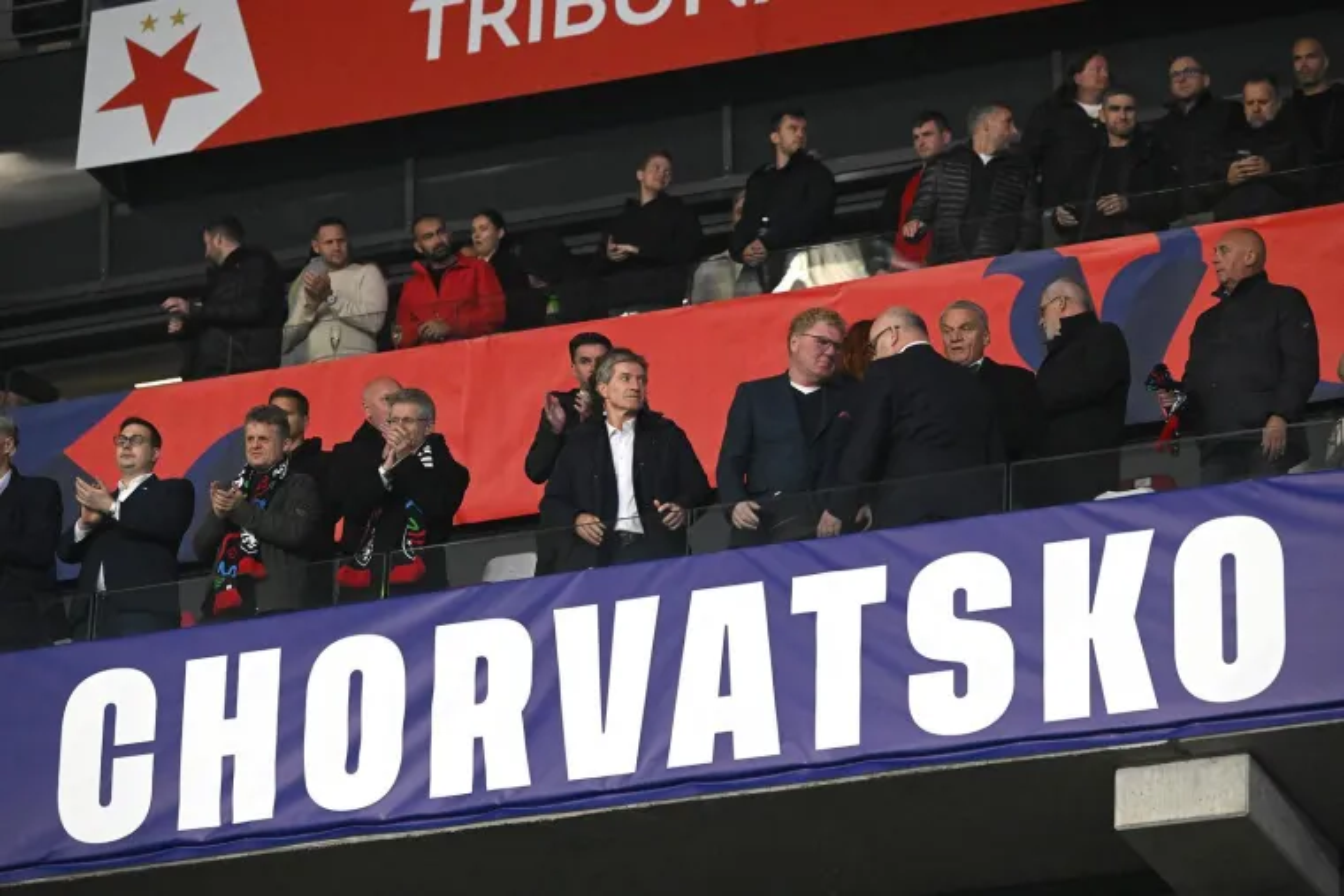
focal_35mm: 170
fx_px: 6347
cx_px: 672
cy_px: 448
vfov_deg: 8.1
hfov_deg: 12.1
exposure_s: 1/1250
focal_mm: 170
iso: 6400
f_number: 4
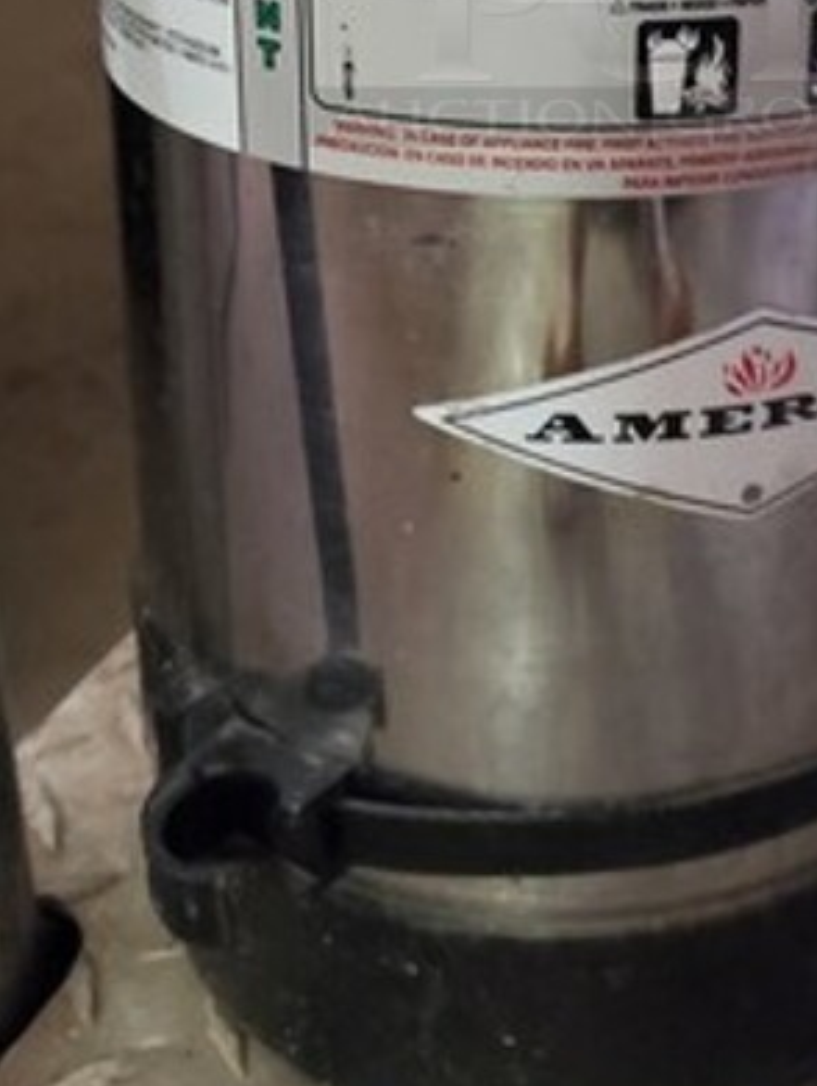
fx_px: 1697
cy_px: 1
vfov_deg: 32.7
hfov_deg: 26.7
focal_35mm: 54
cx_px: 620
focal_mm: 4.3
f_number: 1.5
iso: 640
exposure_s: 1/40
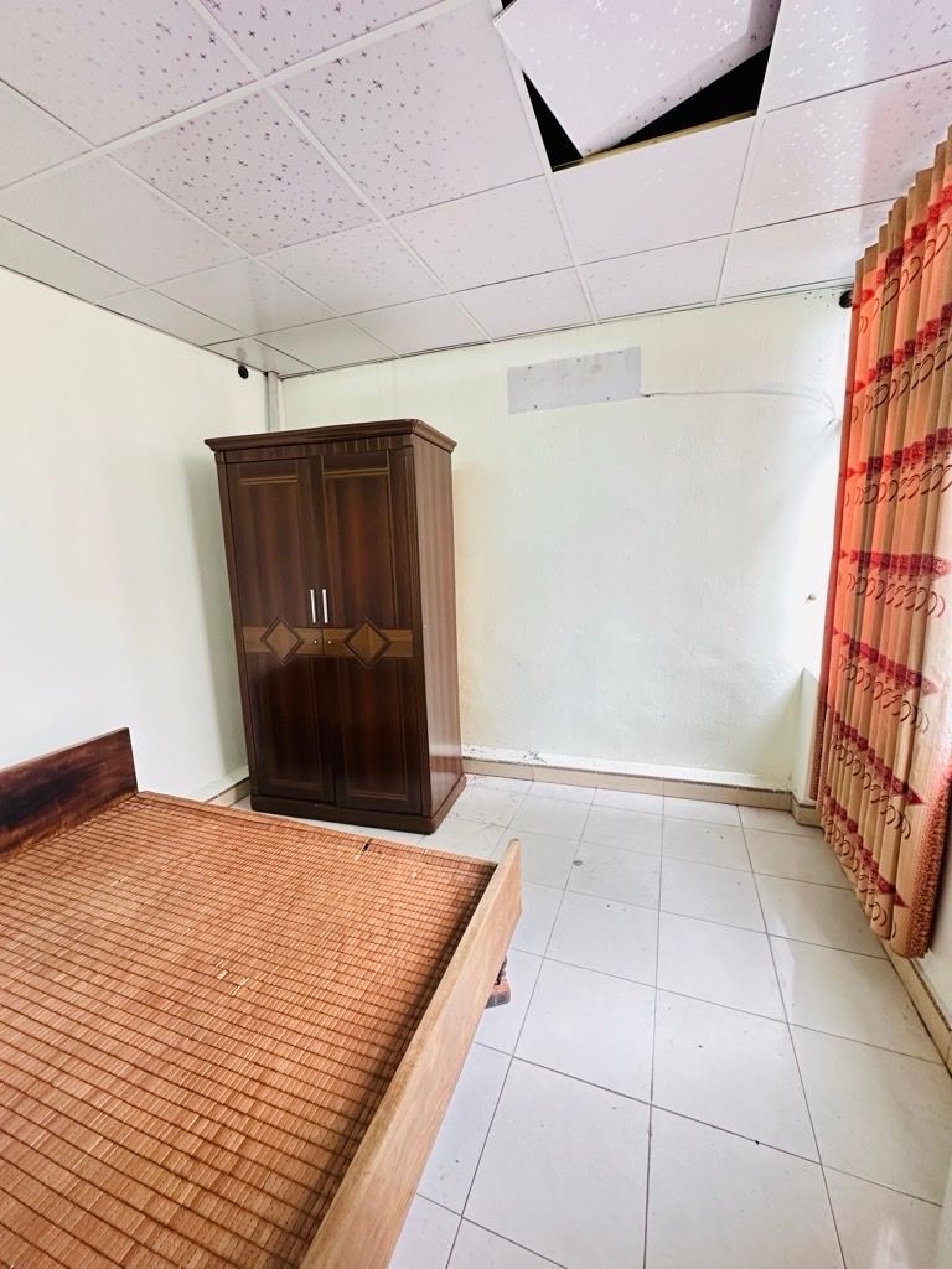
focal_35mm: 14
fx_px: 513
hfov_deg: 85.7
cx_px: 476
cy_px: 634
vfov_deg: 102.1
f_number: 2.2
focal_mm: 2.22
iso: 250
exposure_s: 1/50
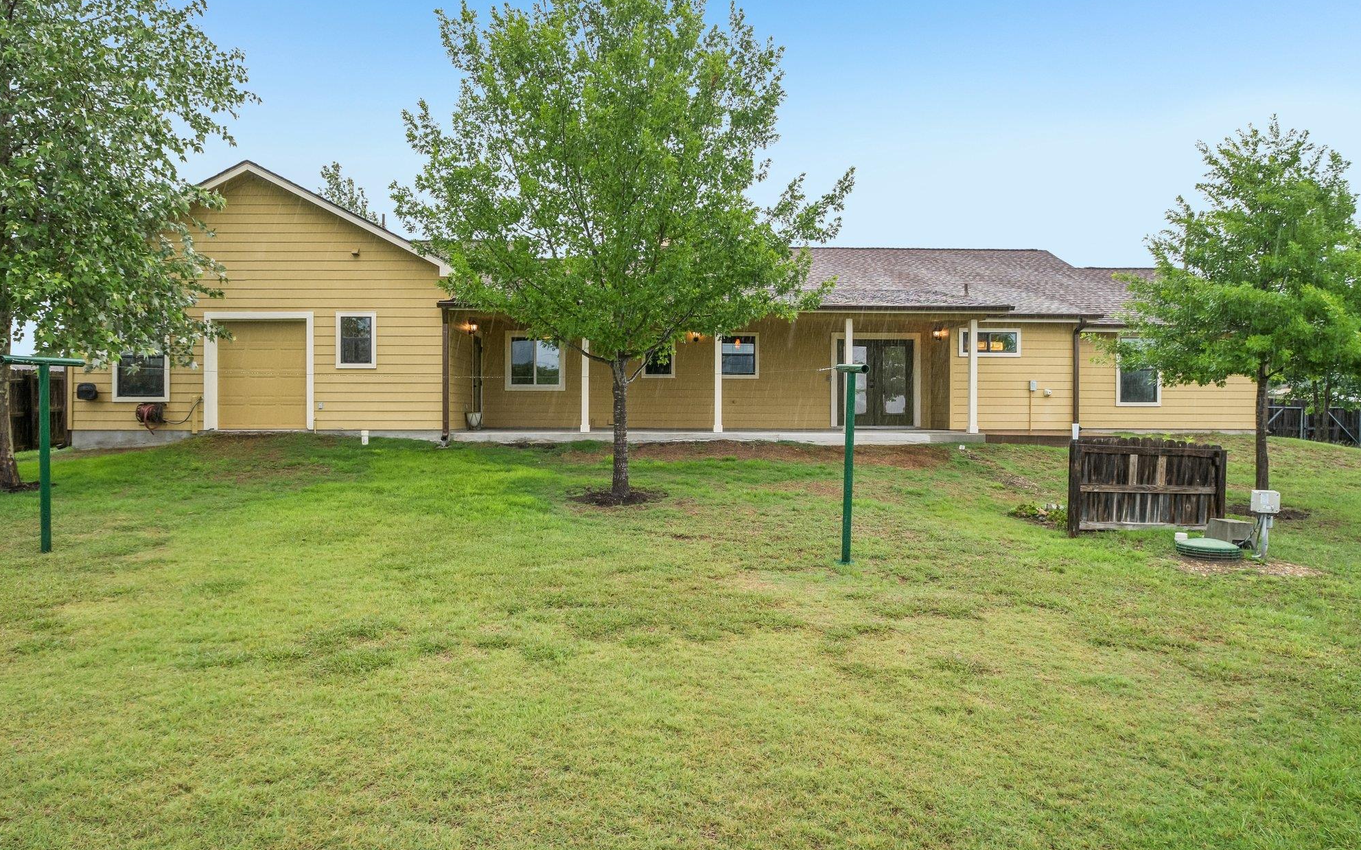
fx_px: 742
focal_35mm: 20
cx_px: 668
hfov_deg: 85.1
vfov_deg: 59.5
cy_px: 387
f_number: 8
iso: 400
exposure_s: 1/125
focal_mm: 13
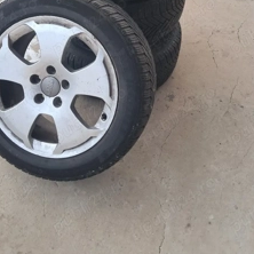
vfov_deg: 37.3
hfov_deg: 39.1
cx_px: 112
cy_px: 40
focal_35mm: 43
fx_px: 357
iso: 64
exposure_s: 1/50
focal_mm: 4
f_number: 1.8
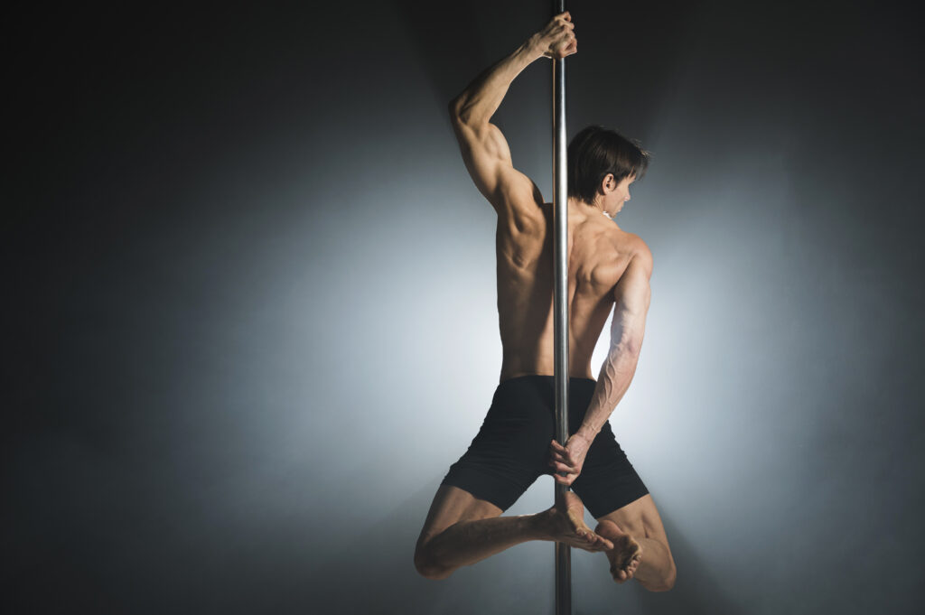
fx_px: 1592
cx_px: 462
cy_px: 308
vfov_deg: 21.9
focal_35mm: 62
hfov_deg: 32.4
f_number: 4.5
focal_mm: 62
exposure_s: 1/160
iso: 200
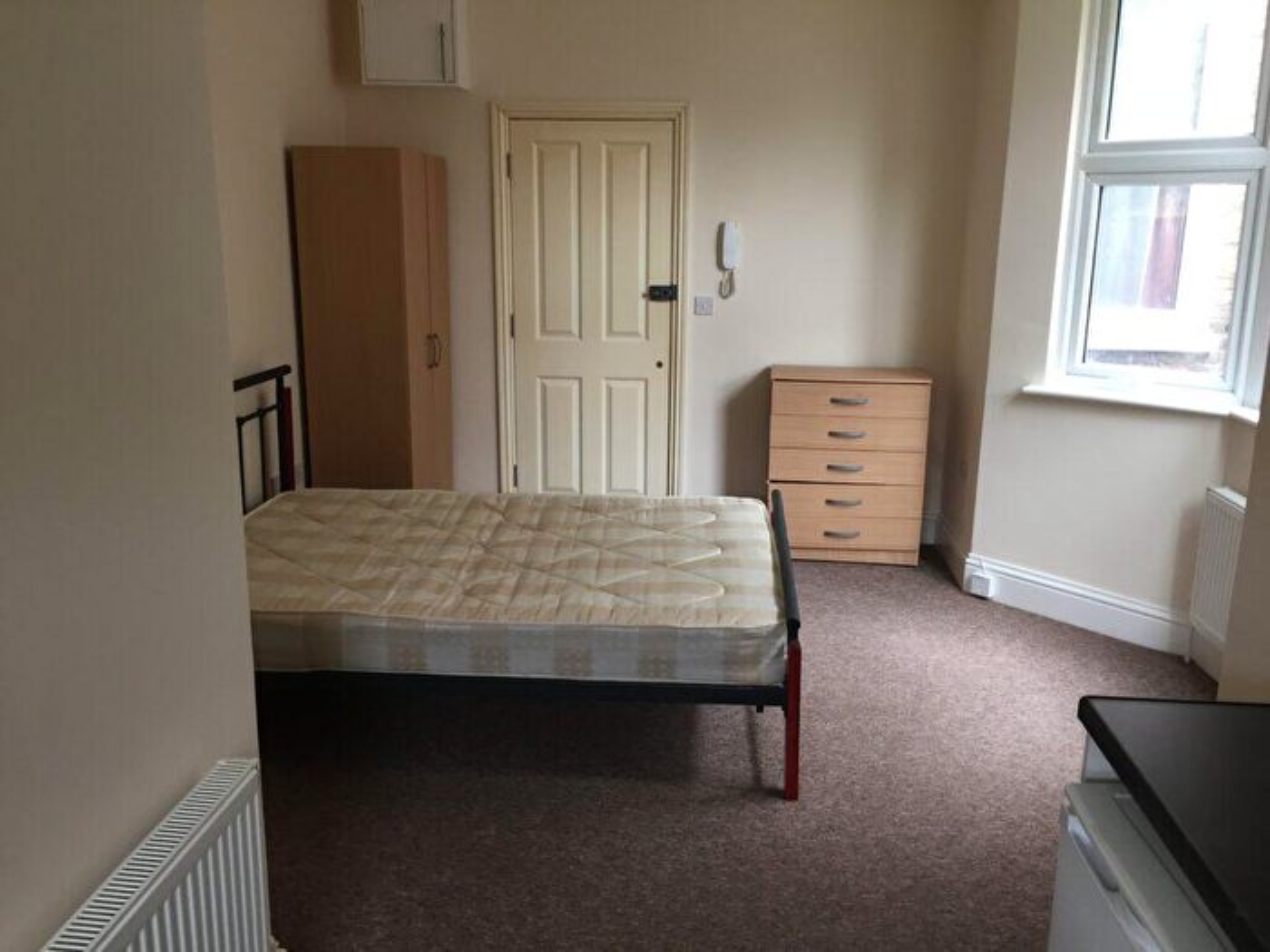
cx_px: 635
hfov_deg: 61.7
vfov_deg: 48.2
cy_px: 476
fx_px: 1064
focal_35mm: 29
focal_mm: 4.15
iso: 100
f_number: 2.2
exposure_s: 1/33
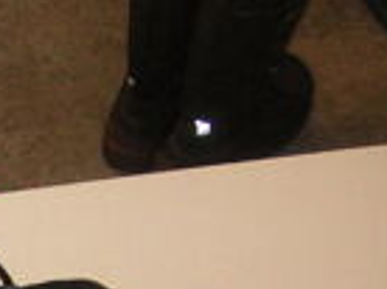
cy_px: 393
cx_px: -261
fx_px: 1518
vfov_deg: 10.6
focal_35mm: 136
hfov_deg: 13.4
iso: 160
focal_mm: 6.5
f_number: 2.9
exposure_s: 1/45
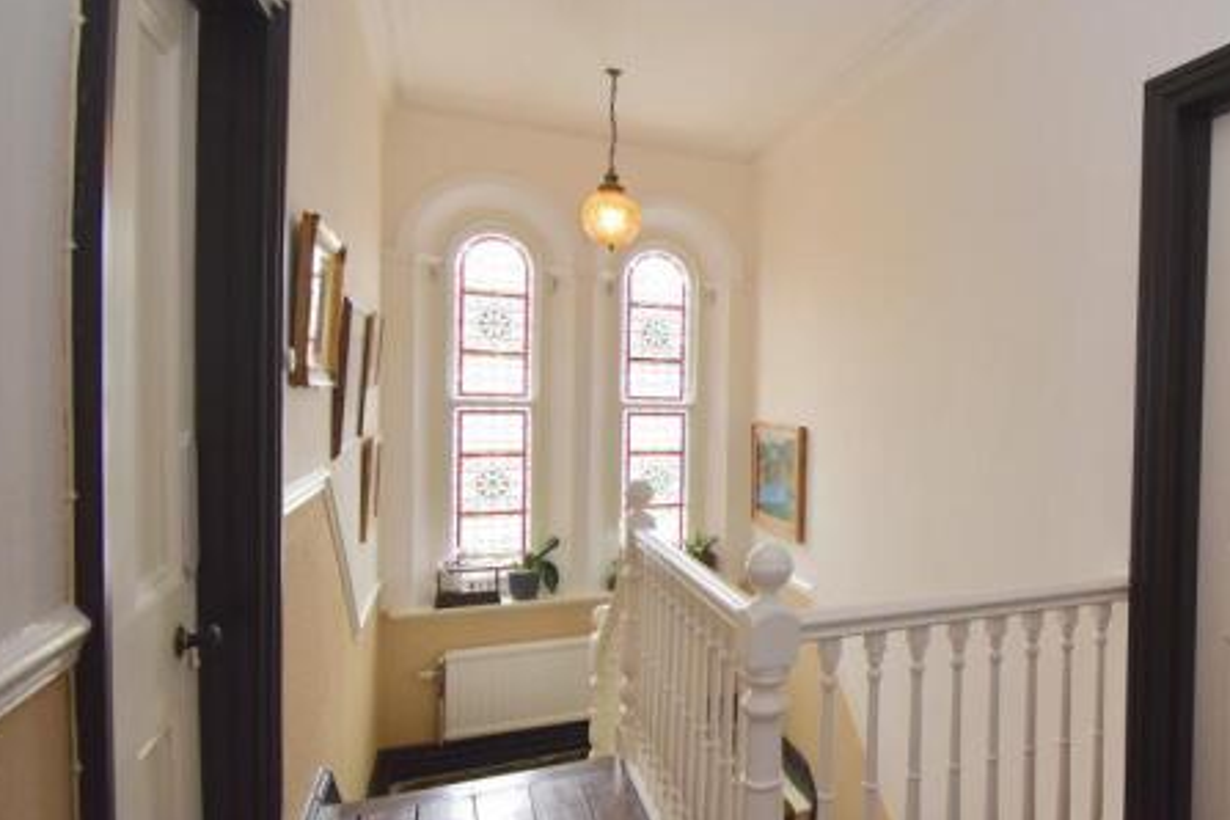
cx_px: 883
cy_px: 414
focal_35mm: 22
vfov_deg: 57.2
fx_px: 752
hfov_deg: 74.4
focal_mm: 10
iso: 640
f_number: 5
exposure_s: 1/200
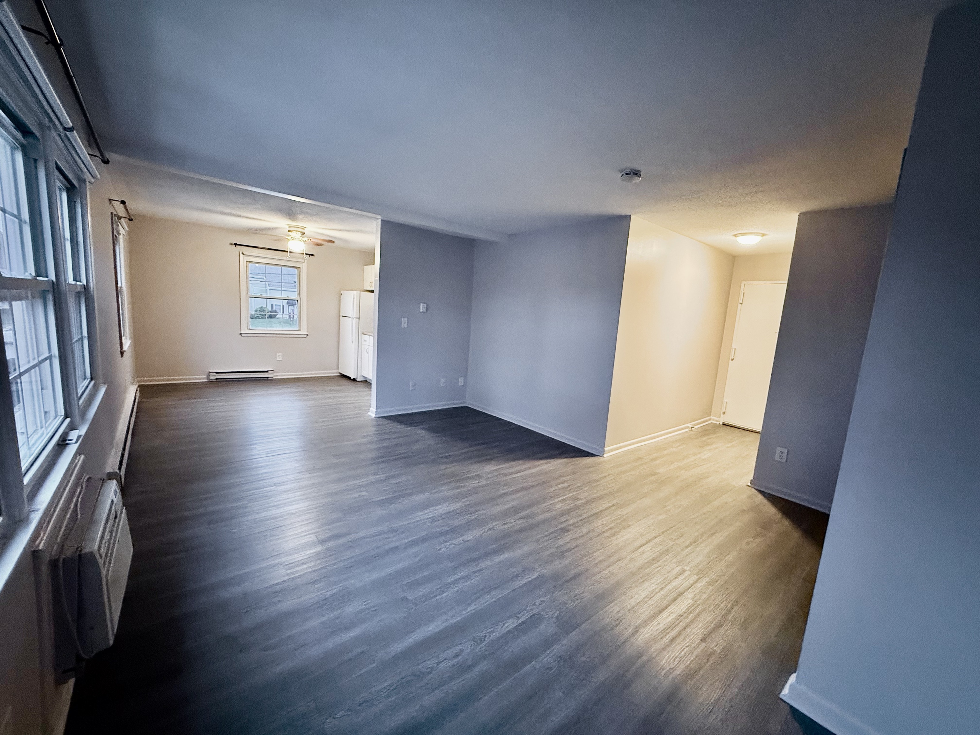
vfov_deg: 85.7
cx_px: 490
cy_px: 368
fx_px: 396
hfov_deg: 102.1
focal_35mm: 14
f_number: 2.2
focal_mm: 2.22
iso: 500
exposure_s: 1/60
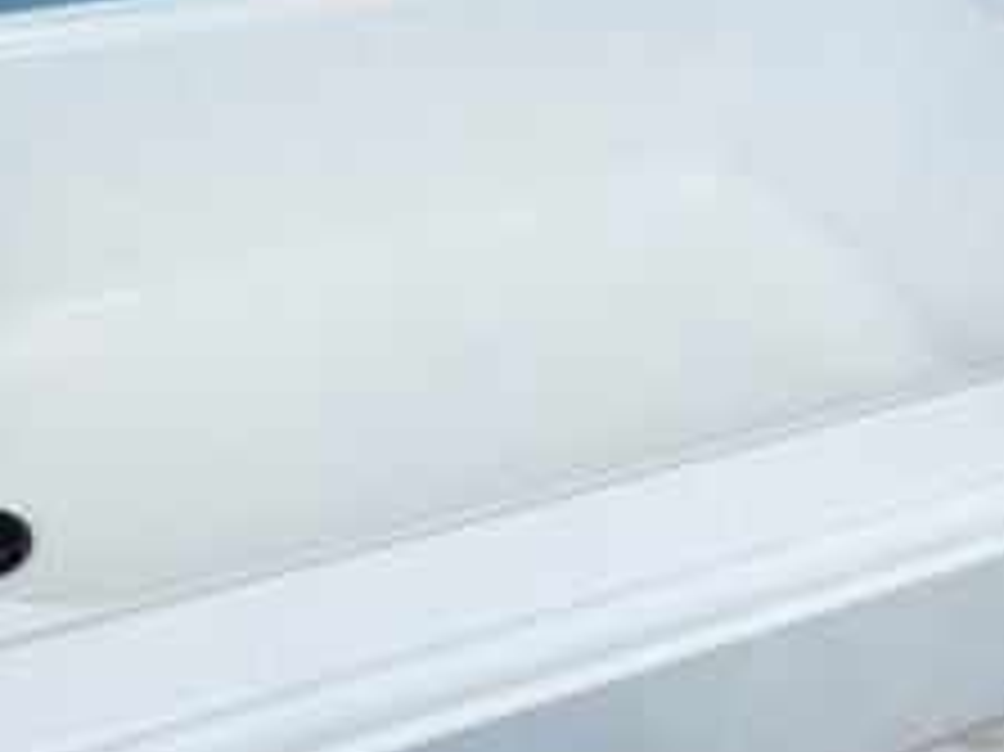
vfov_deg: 32.2
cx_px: 320
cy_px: 104
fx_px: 1246
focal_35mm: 43
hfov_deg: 43.2
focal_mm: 7
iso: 160
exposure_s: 1/8
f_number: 8
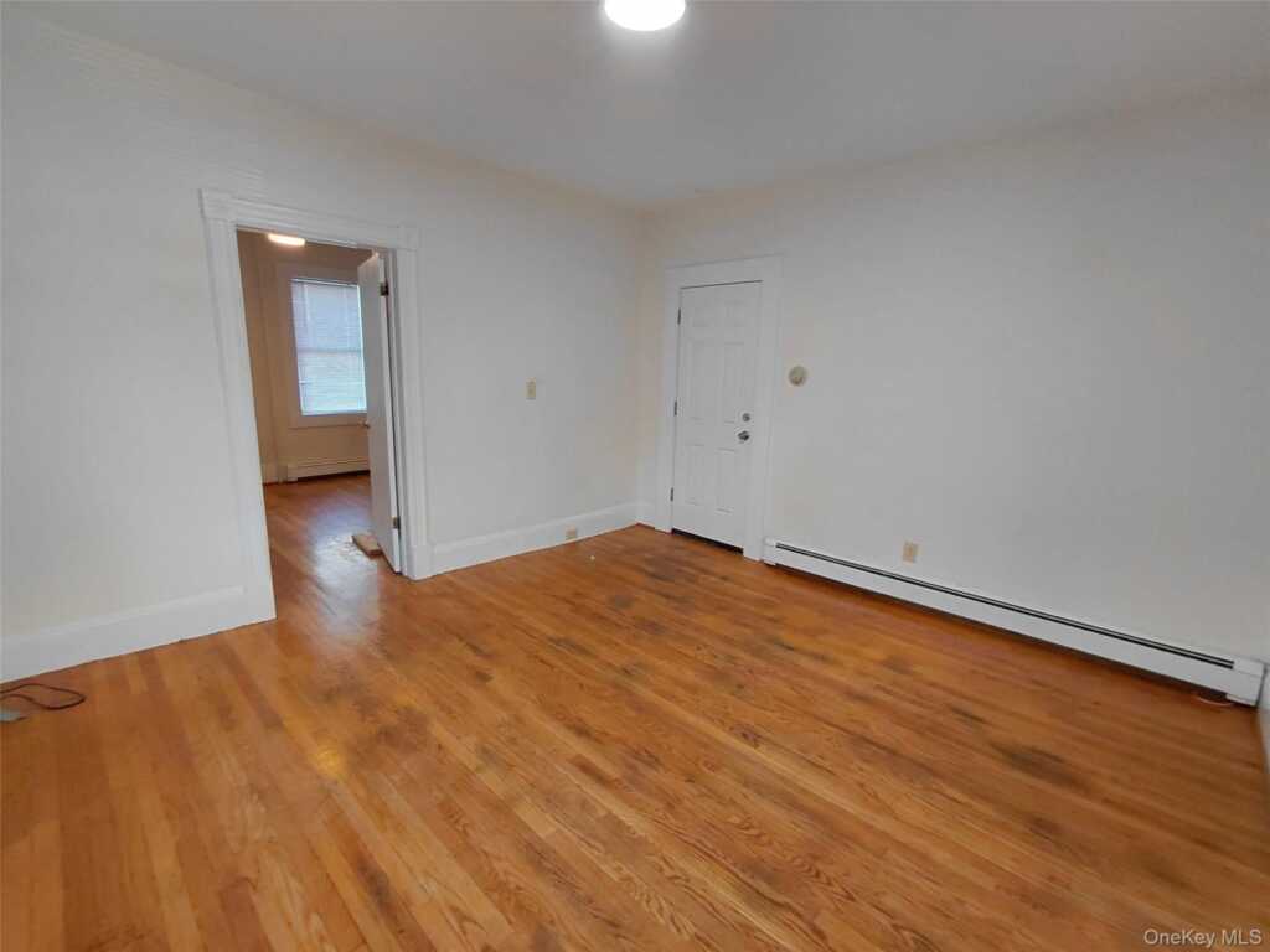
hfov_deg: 94.5
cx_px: 635
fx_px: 587
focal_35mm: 16
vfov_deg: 78.1
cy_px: 476
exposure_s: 1/60
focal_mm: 1.64
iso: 200
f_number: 2.2
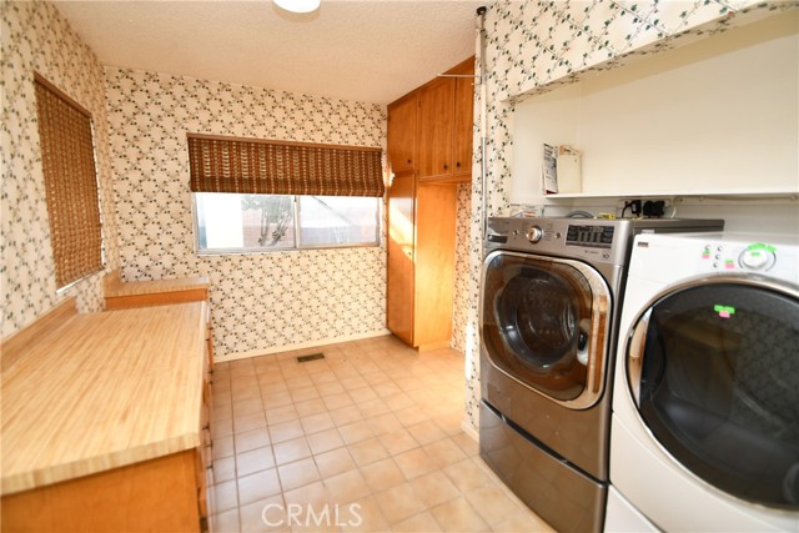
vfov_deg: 77.4
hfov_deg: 100.4
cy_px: 266
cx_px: 400
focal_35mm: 15
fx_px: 333
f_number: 4
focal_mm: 10
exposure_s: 1/60
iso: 200
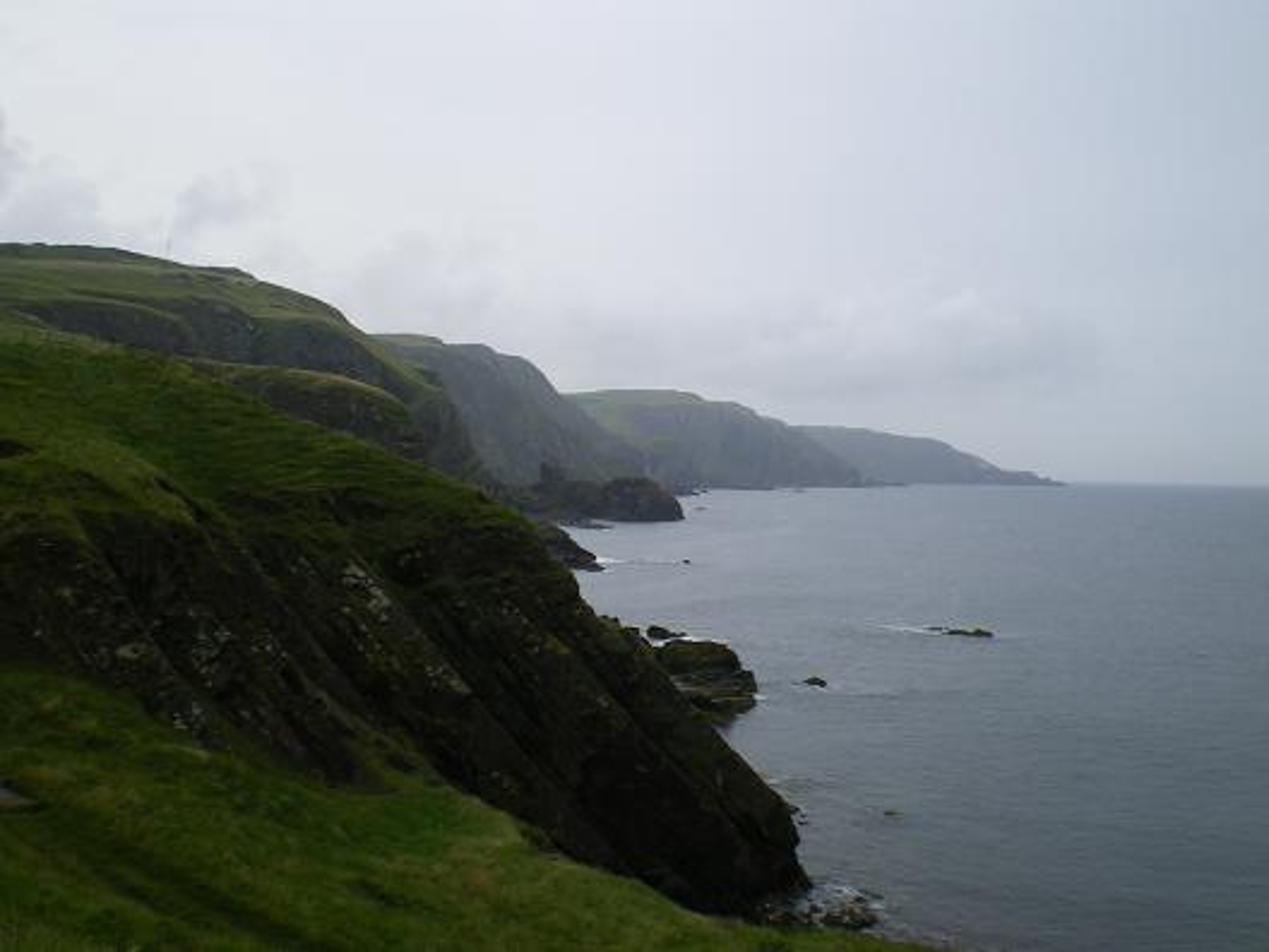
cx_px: 634
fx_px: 1393
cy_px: 476
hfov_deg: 49.0
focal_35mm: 38
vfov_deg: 37.7
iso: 64
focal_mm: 6.3
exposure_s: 1/160
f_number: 4.6
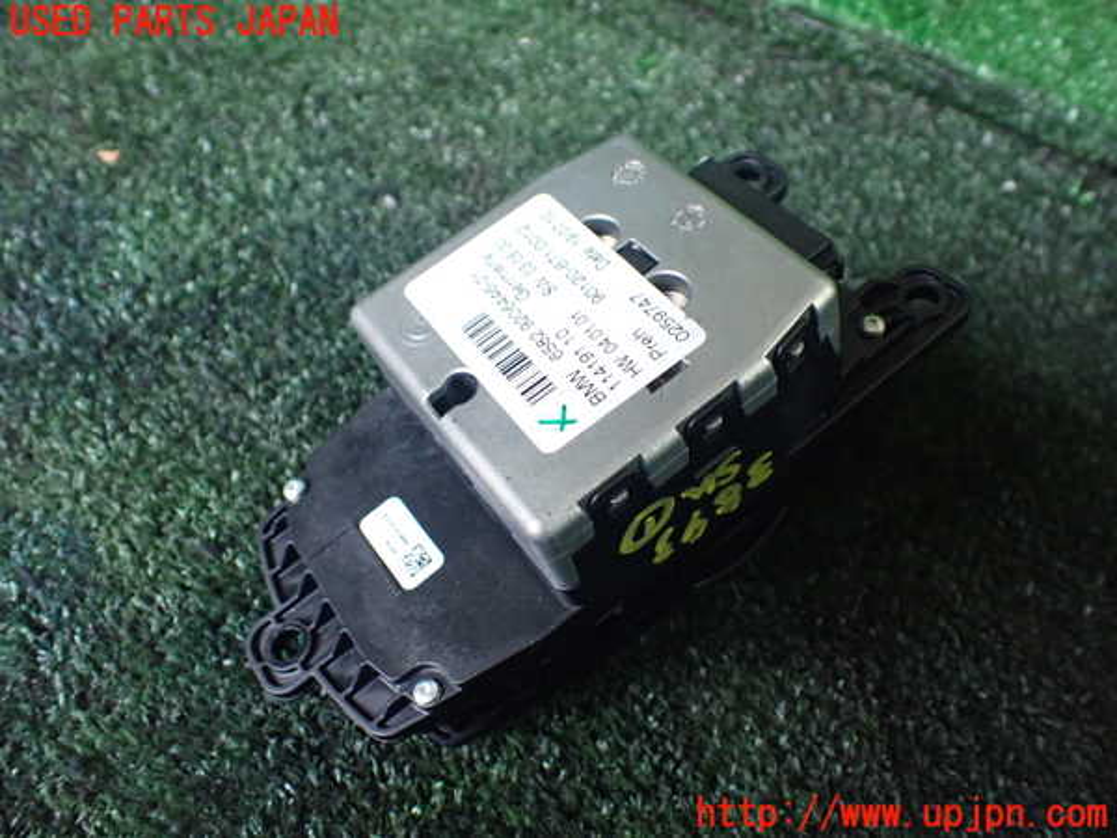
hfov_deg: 60.0
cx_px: 558
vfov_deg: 46.8
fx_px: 968
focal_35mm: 30
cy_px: 419
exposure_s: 1/50
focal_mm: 5.4
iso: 800
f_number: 2.3
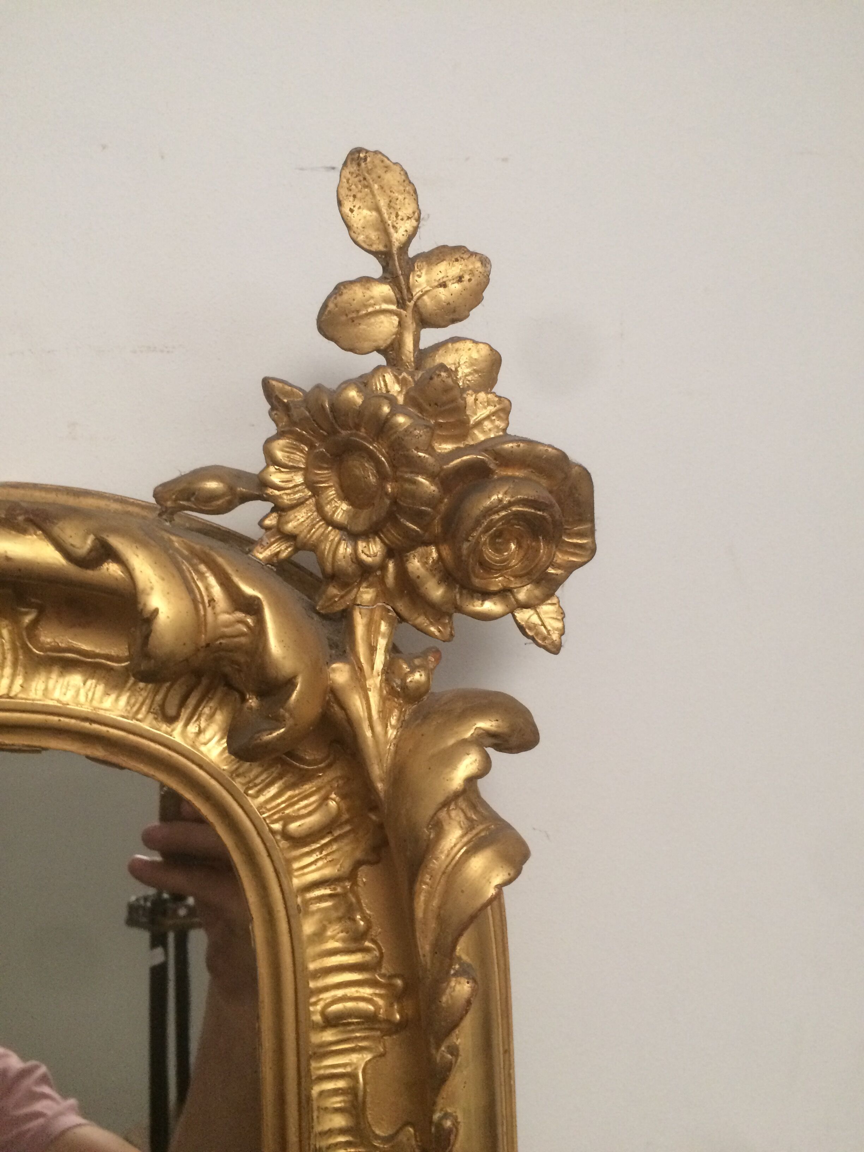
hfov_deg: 48.2
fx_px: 965
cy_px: 576
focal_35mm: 29
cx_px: 432
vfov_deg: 61.7
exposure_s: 1/33
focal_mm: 4.15
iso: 320
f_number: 2.2
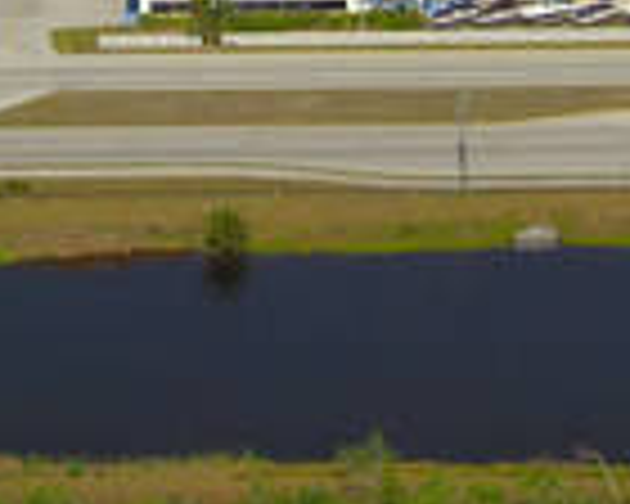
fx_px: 3599
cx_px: 261
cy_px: -198
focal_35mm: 193
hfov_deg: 10.0
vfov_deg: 7.9
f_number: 11
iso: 400
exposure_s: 1/1000
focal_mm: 32
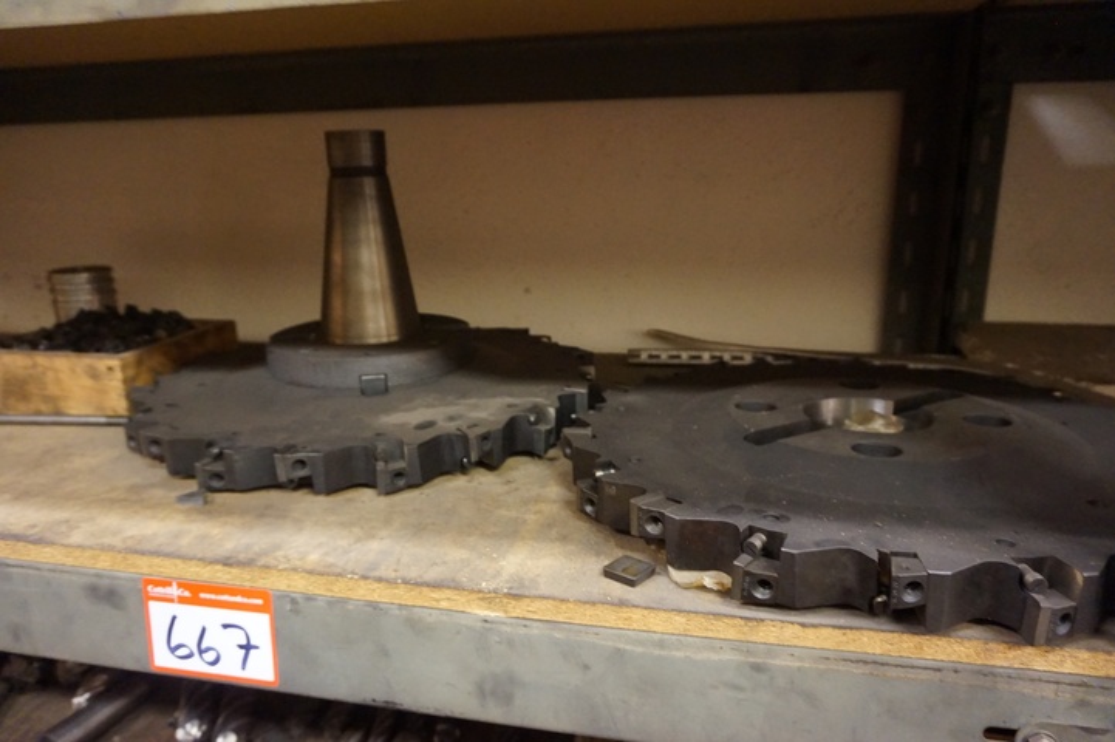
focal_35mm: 24
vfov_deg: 53.1
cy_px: 371
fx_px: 743
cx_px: 558
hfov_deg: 73.8
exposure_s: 1/20
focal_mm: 16
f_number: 3.5
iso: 3200
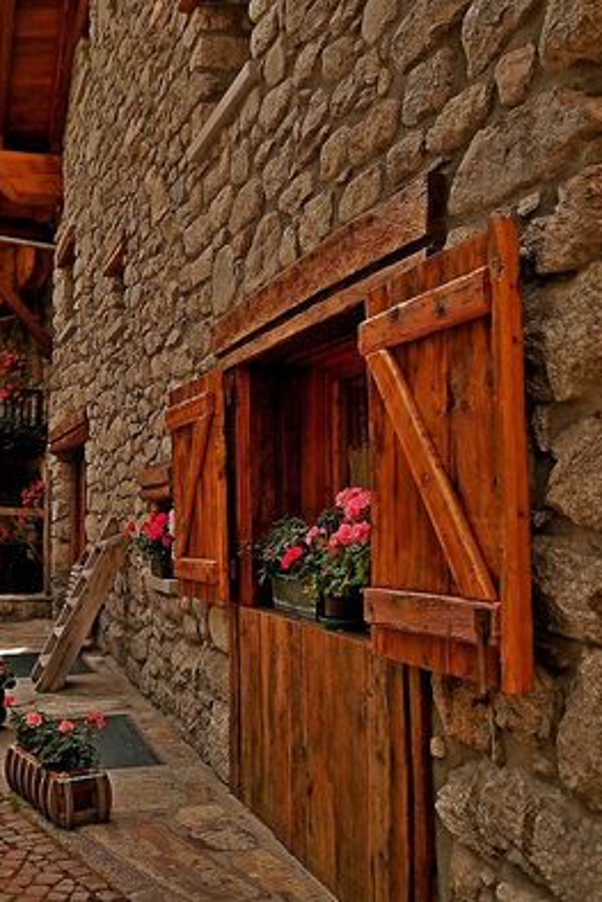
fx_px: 971
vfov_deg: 49.8
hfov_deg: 31.9
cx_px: 5
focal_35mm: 39
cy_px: 451
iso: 200
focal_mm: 17
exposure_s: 1/1000
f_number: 2.8
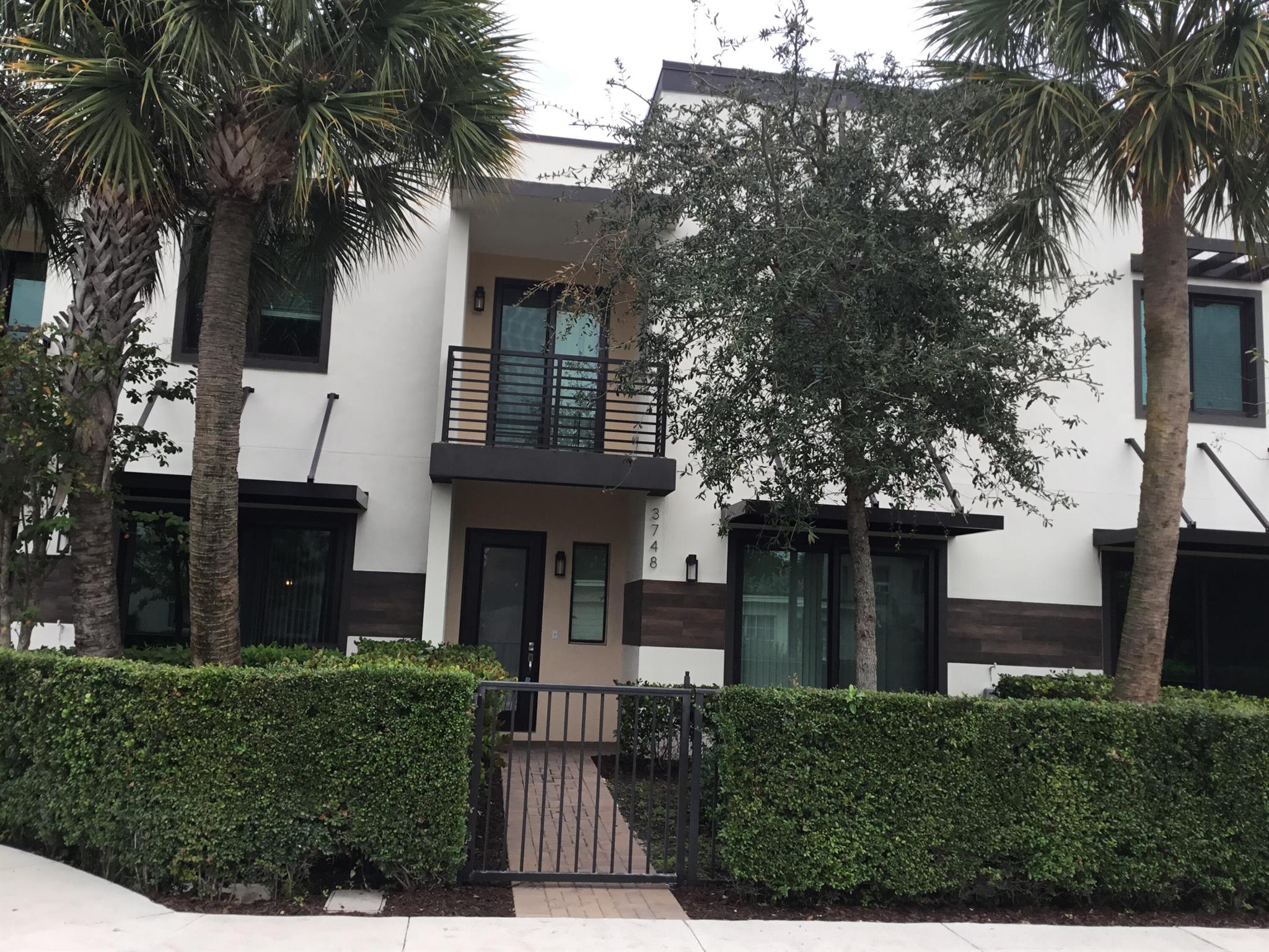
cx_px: 634
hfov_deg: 58.4
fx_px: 1136
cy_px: 476
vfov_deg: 45.4
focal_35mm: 31
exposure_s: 1/194
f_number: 2.4
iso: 25
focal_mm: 3.3
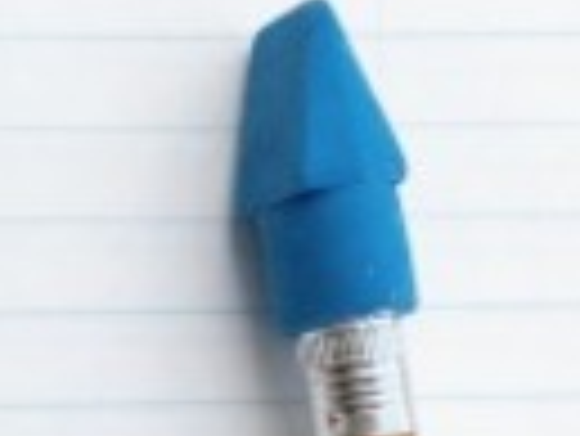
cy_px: 548
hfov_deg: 12.3
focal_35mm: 144
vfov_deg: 10.1
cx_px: -544
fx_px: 2415
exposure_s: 1/466
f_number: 2.2
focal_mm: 4.15
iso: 25
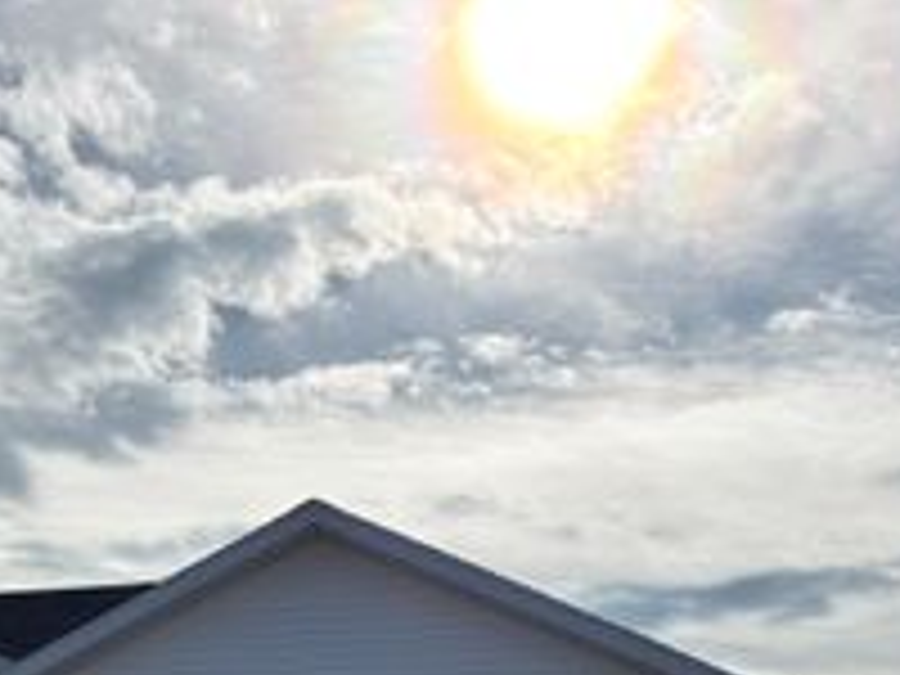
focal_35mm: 65
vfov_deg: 20.9
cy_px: 835
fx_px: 1690
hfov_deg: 28.0
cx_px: 0
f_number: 1.6
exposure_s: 1/12195
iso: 50
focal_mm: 5.96
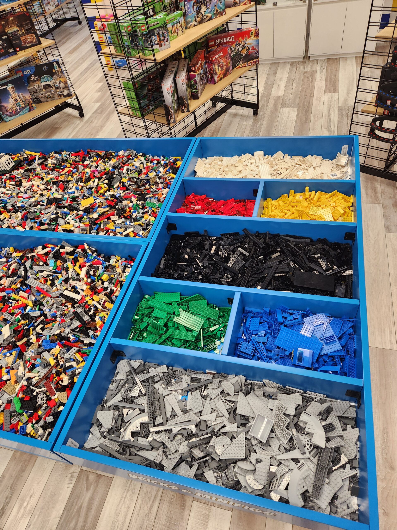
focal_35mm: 23
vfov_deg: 73.9
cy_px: 265
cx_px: 198
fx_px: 352
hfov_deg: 58.9
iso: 160
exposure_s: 1/120
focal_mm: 5.4
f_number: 1.8
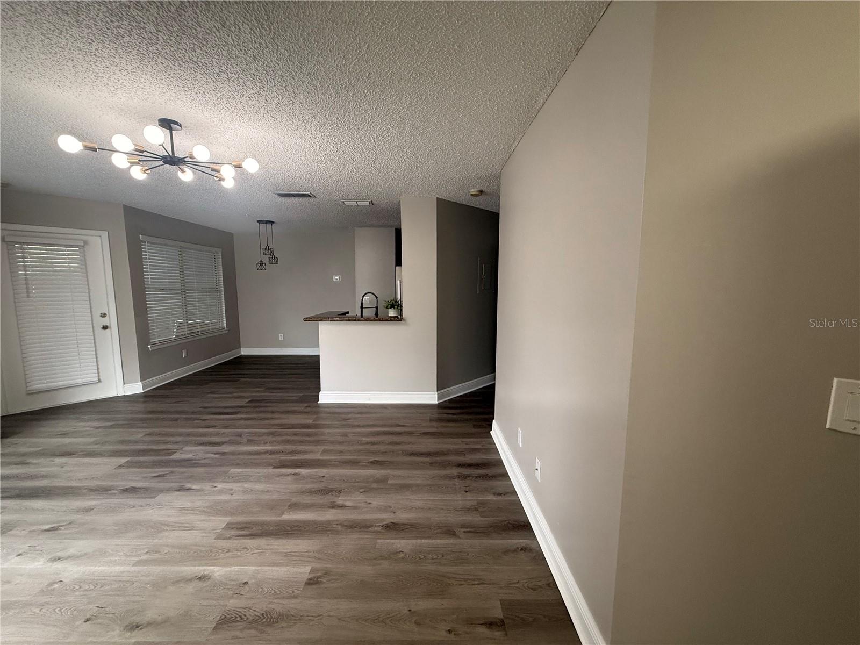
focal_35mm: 14
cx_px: 430
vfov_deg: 85.7
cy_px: 322
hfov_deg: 102.1
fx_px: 348
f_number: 2.2
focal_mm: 2.22
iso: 250
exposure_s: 1/120
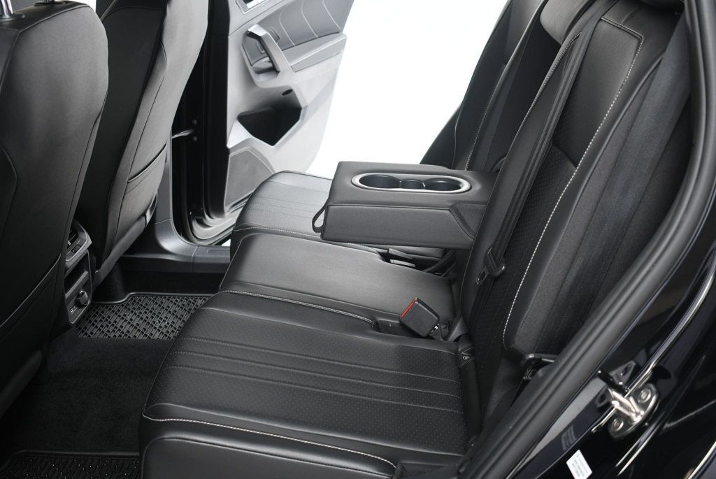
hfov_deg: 42.7
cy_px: 240
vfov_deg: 29.3
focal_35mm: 46
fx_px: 916
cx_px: 358
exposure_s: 1/160
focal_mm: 23
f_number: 3.8
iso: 100
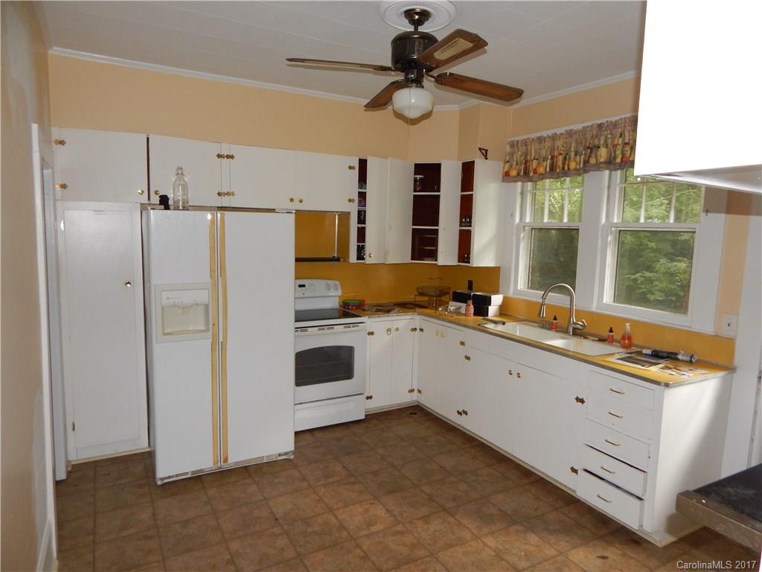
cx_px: 381
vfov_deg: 61.1
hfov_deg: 76.4
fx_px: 484
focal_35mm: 22
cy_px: 286
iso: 200
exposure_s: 1/30
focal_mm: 4
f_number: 3
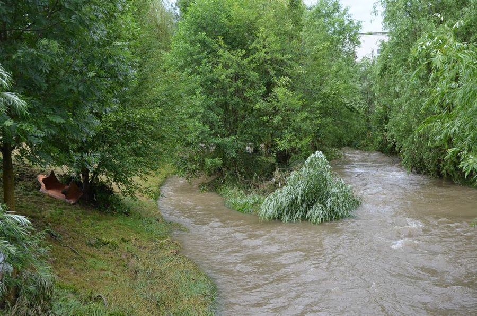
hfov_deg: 43.7
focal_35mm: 45
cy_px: 158
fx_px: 595
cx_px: 238
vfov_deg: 29.7
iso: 200
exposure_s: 1/160
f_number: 6.3
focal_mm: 30
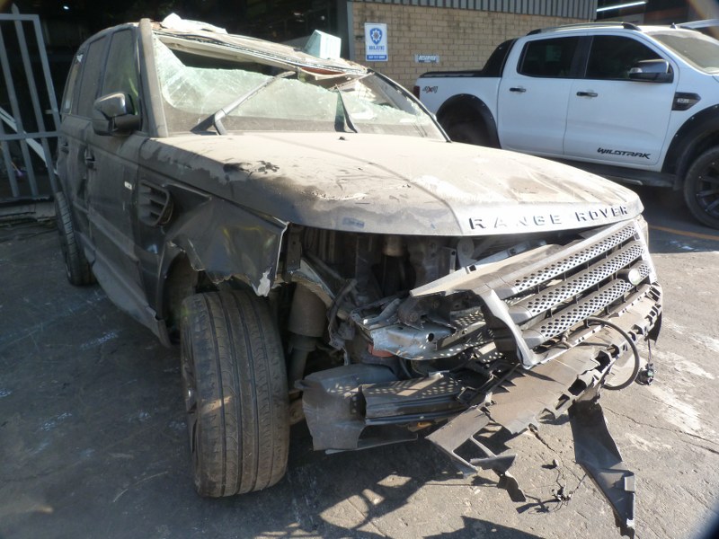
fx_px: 519
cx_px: 360
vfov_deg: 54.9
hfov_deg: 69.4
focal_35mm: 25
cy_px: 270
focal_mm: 4.5
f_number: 4
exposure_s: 1/100
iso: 125
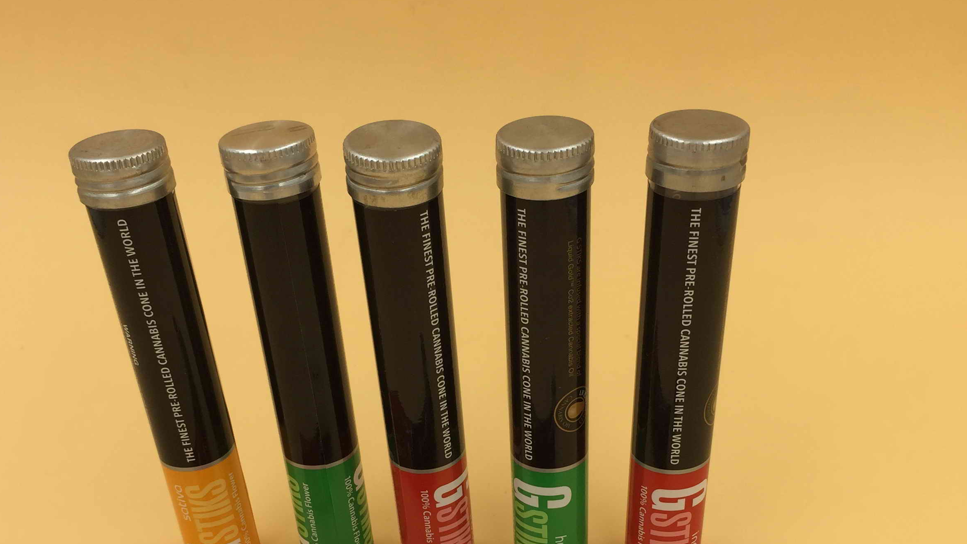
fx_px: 1128
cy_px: 486
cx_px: 467
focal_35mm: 44
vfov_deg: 26.2
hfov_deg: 46.4
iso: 32
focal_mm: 4.15
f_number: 2.2
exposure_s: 1/549
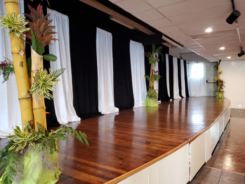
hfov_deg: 67.3
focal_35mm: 26
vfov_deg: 53.1
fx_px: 184
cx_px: 122
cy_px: 92
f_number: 1.5
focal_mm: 4.3
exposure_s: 1/40
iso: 250
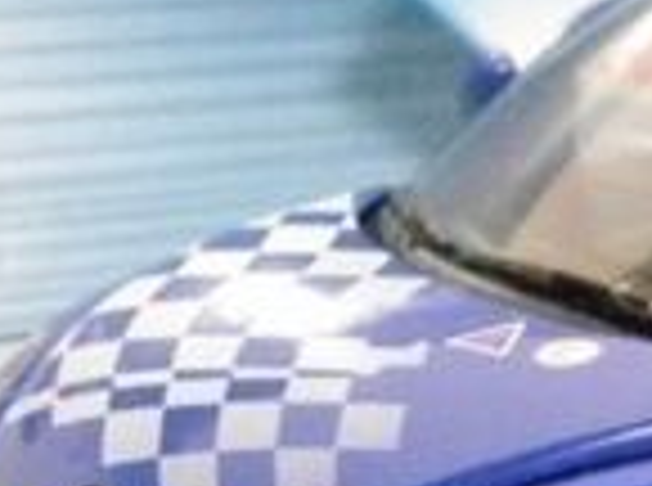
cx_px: 958
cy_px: 500
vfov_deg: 10.0
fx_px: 2743
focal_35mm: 146
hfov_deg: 12.9
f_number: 3.5
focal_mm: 7.9
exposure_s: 1/15
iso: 1600
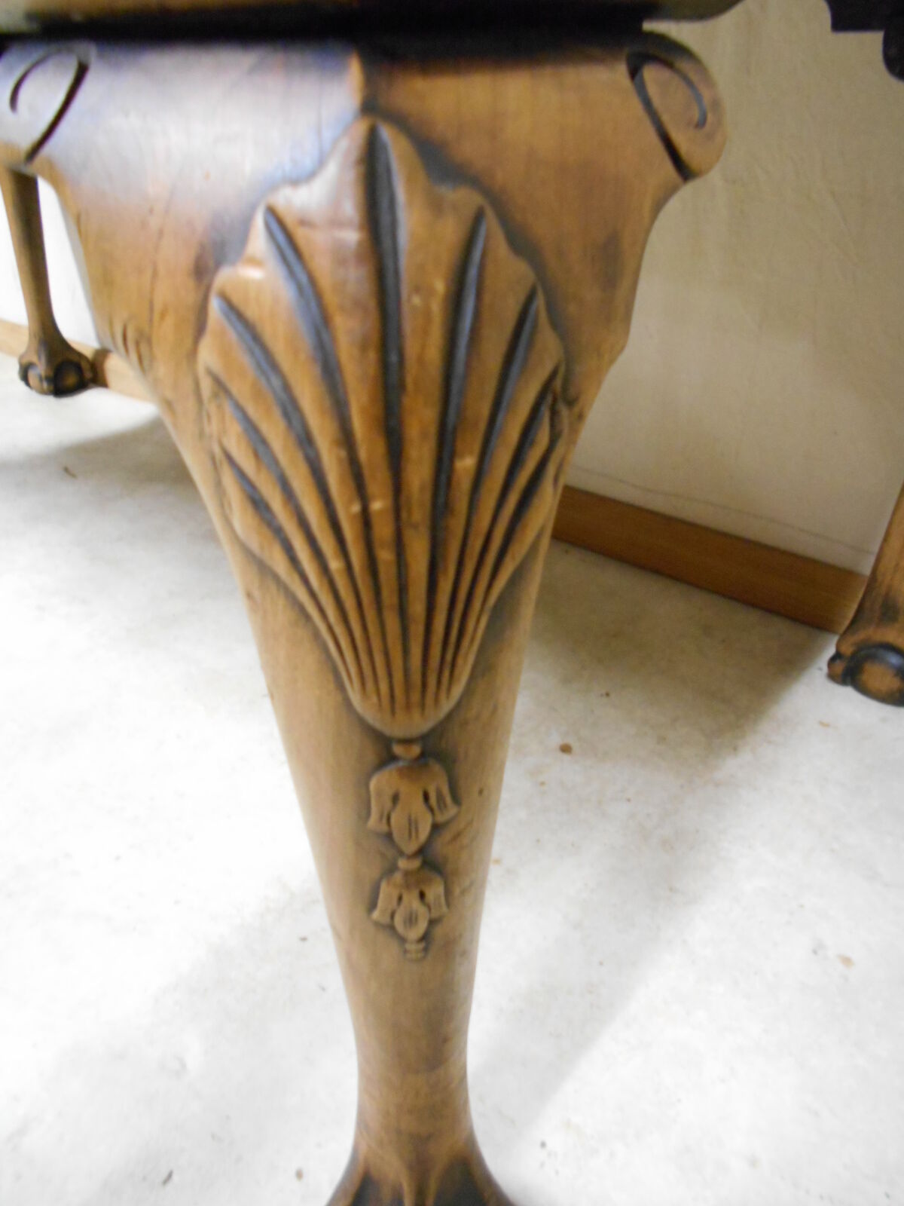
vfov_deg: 67.3
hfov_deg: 53.1
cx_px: 452
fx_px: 905
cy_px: 603
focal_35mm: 26
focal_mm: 4.6
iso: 640
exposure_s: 1/8
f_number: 3.2
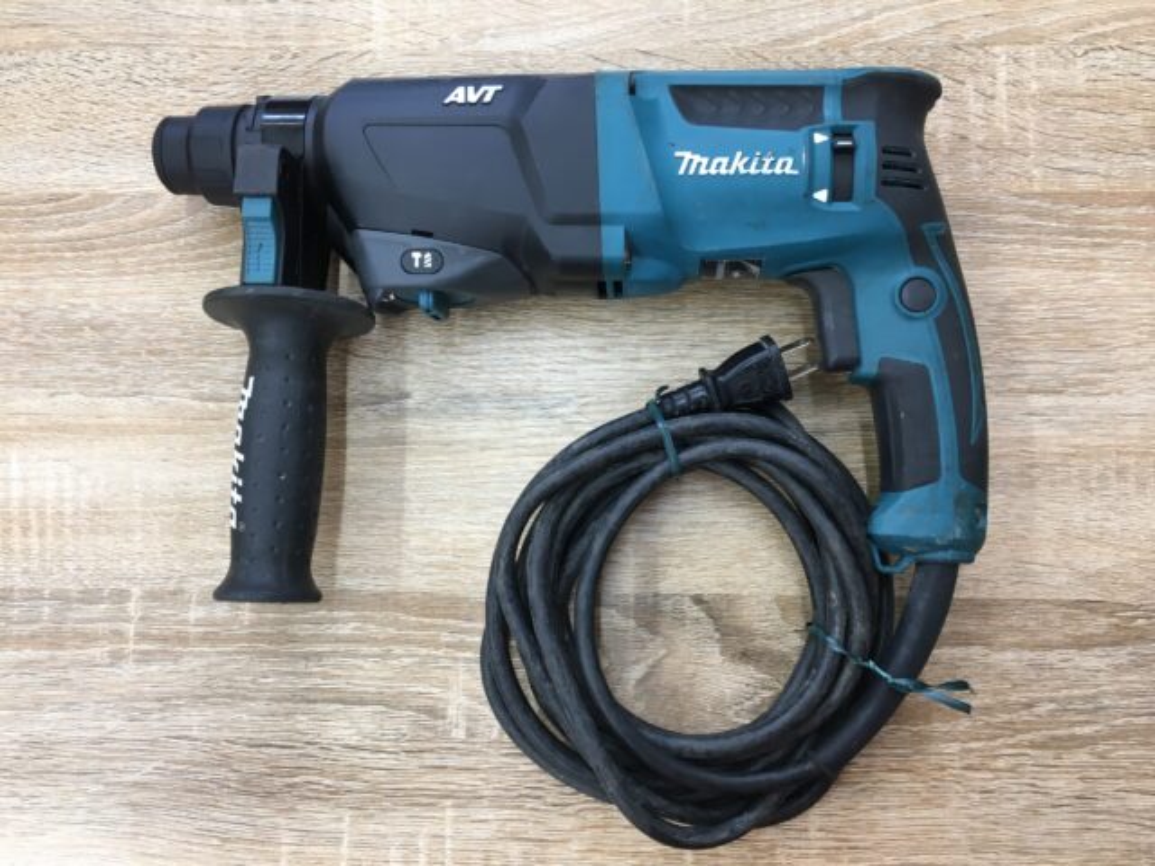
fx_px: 968
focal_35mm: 29
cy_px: 433
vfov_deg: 48.2
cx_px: 578
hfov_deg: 61.7
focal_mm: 4.15
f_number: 2.2
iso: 25
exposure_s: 1/30
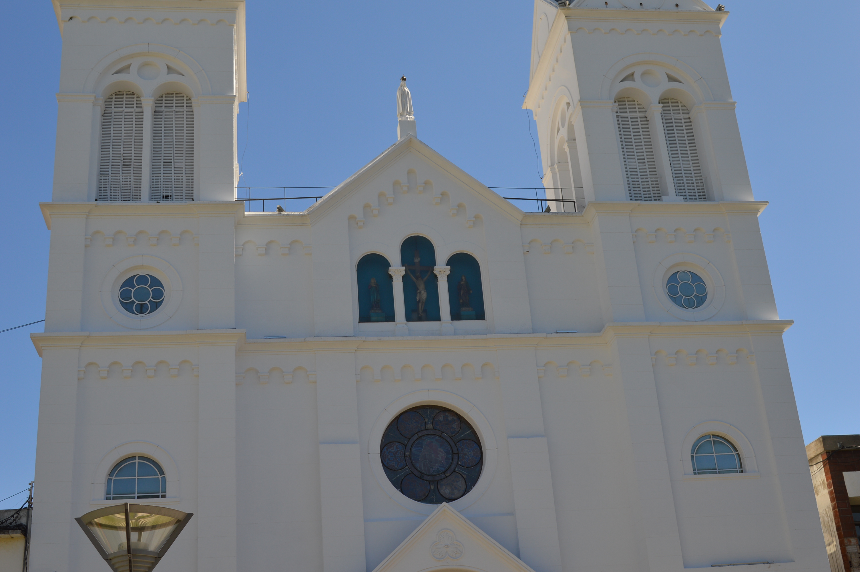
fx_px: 1146
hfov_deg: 41.1
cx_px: 430
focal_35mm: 48
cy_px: 286
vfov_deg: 28.0
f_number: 8
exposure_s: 1/250
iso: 100
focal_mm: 32
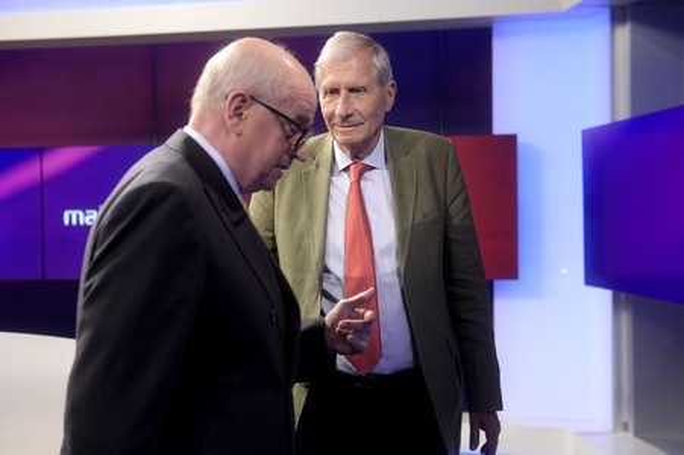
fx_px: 854
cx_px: 342
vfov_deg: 29.8
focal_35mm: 45
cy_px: 228
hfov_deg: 43.6
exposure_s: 1/160
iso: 640
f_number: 2.2
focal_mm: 30
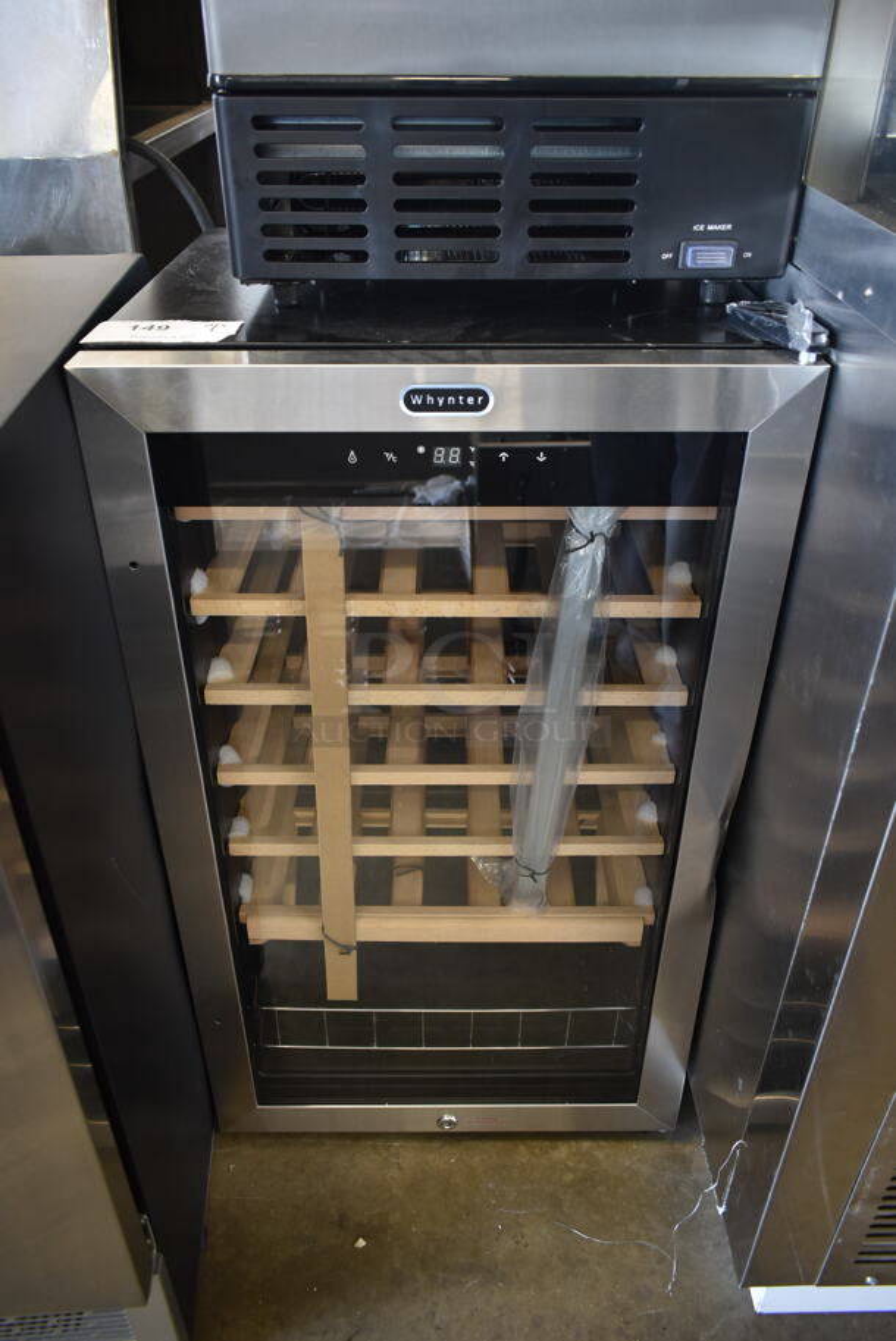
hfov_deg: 48.0
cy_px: 670
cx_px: 448
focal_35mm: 27
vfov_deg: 67.3
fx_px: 1006
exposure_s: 1/30
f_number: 3.5
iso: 500
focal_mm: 18
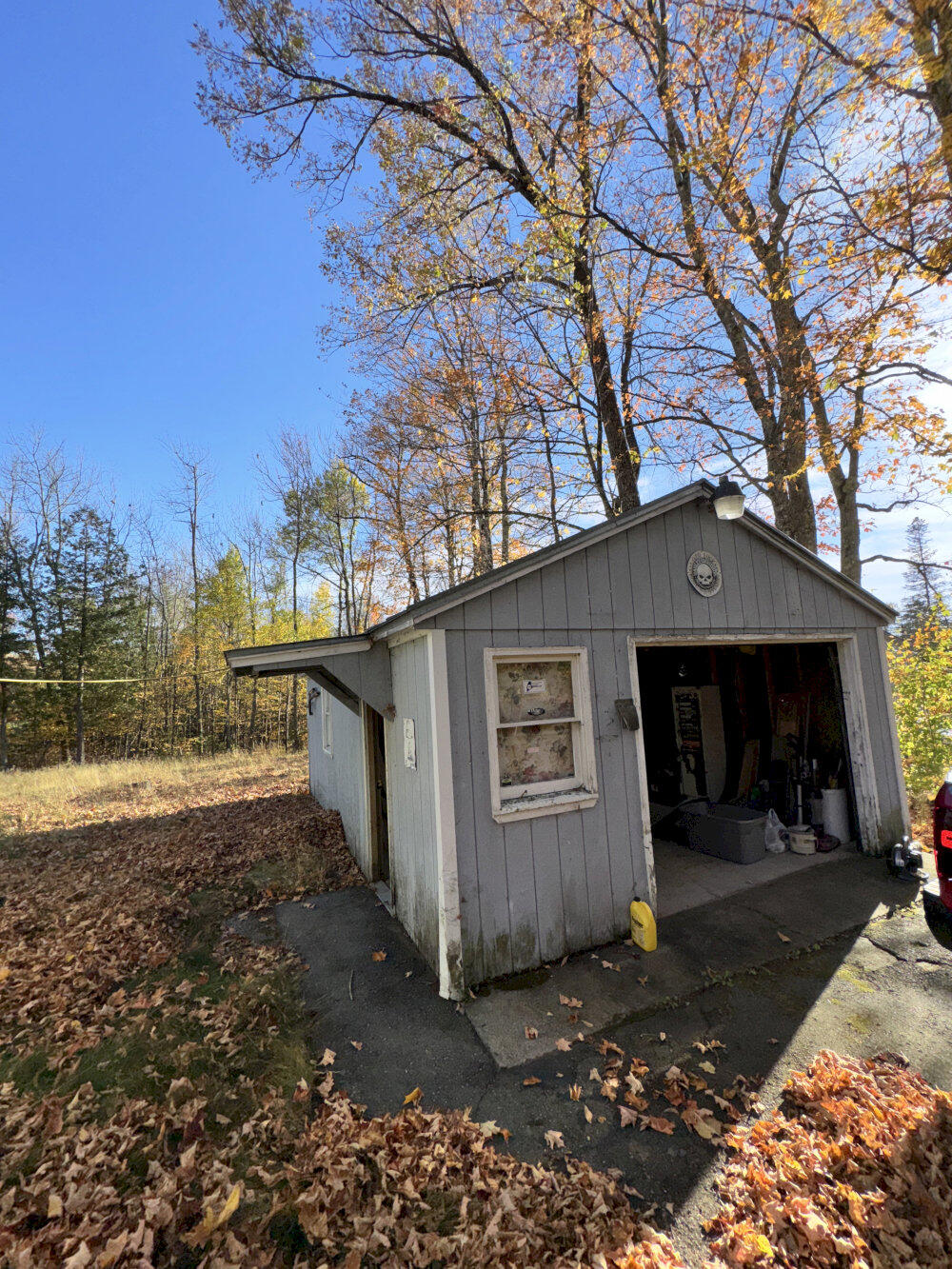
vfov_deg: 102.1
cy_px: 634
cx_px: 476
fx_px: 513
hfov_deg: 85.7
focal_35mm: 14
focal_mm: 2.22
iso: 32
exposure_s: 1/1217
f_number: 2.2
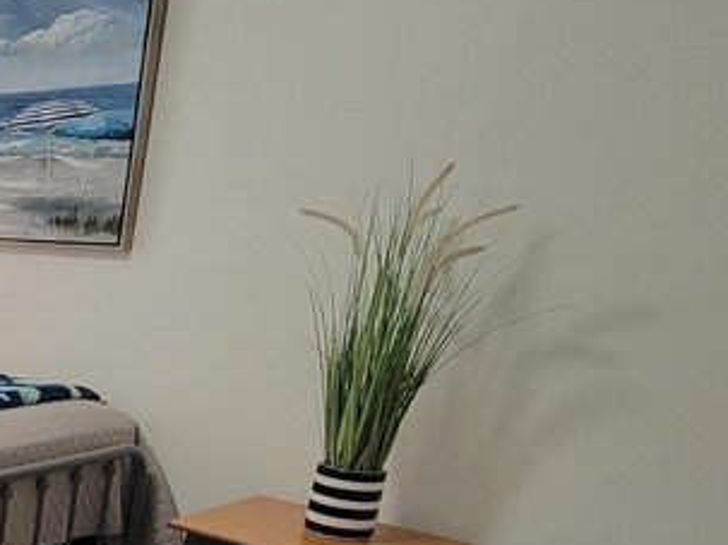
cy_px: 504
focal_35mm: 44
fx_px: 925
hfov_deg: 29.8
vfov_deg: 31.1
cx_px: -310
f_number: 2.2
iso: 200
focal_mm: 2.2
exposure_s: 1/60
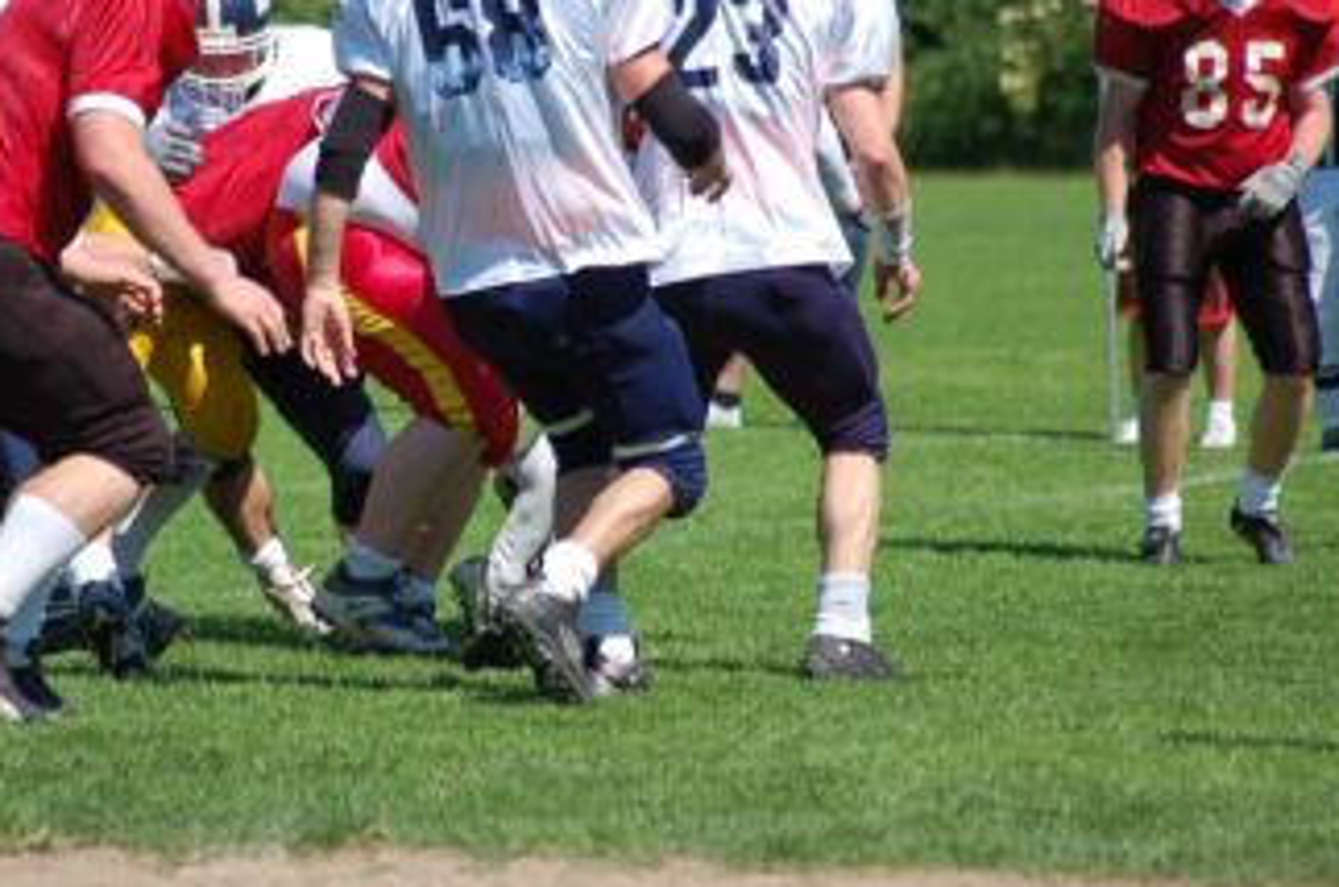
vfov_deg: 3.3
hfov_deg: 5.0
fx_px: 15208
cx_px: 471
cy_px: 456
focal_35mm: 410
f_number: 5
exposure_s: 1/1000
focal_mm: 195
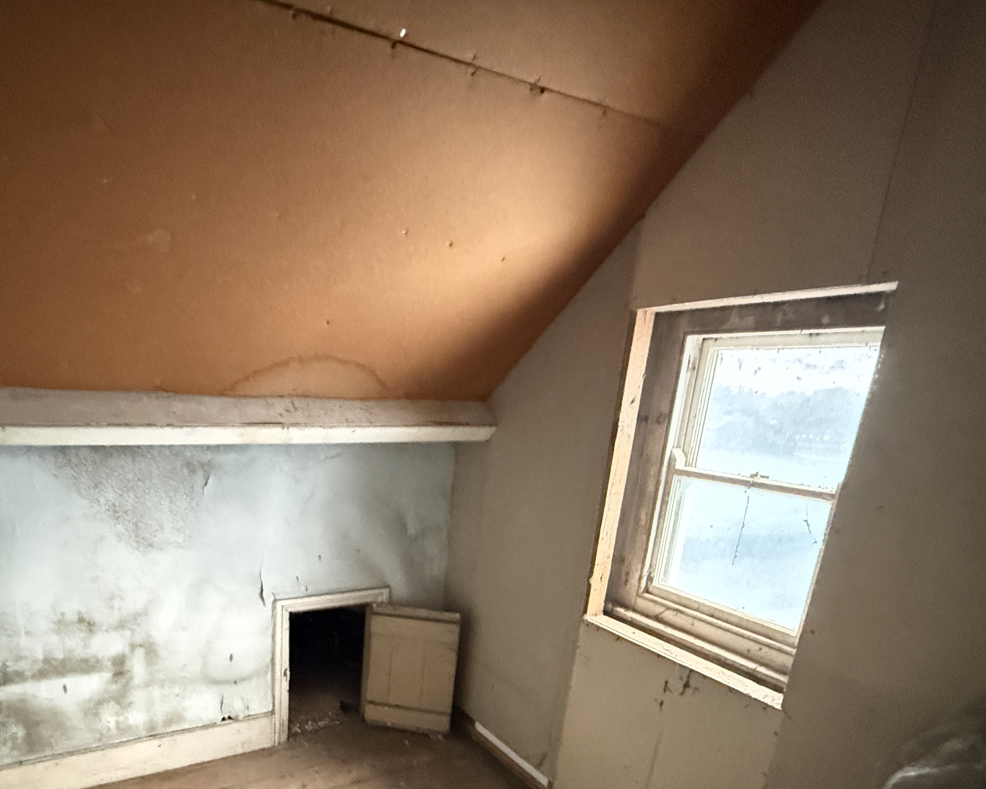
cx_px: 361
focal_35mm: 21
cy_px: 565
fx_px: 613
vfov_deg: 62.7
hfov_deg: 76.1
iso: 3200
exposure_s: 1/21
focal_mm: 2.22
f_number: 2.2
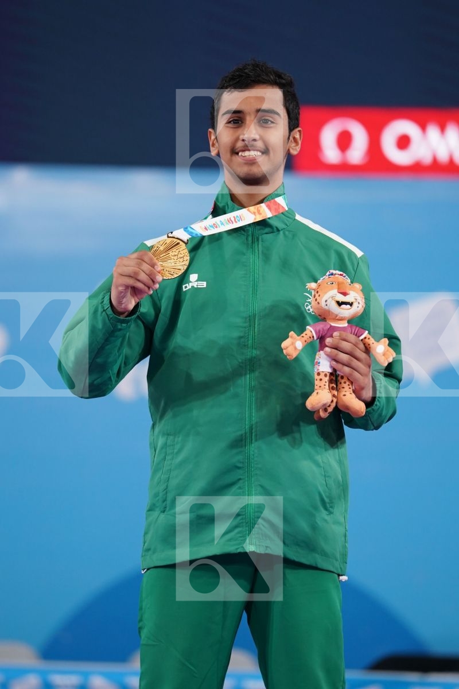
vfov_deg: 6.9
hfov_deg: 4.6
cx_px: 230
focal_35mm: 300
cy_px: 344
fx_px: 5737
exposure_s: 1/500
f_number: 2.8
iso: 1000
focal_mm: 200
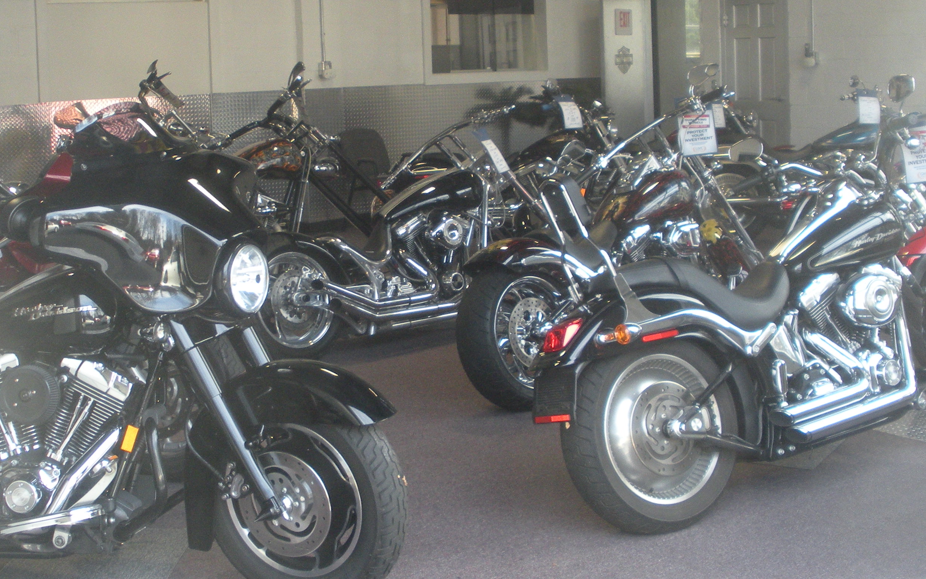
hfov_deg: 35.6
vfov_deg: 22.7
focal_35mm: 57
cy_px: 263
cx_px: 405
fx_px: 1438
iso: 169
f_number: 3.5
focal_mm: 6.3
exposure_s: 1/58
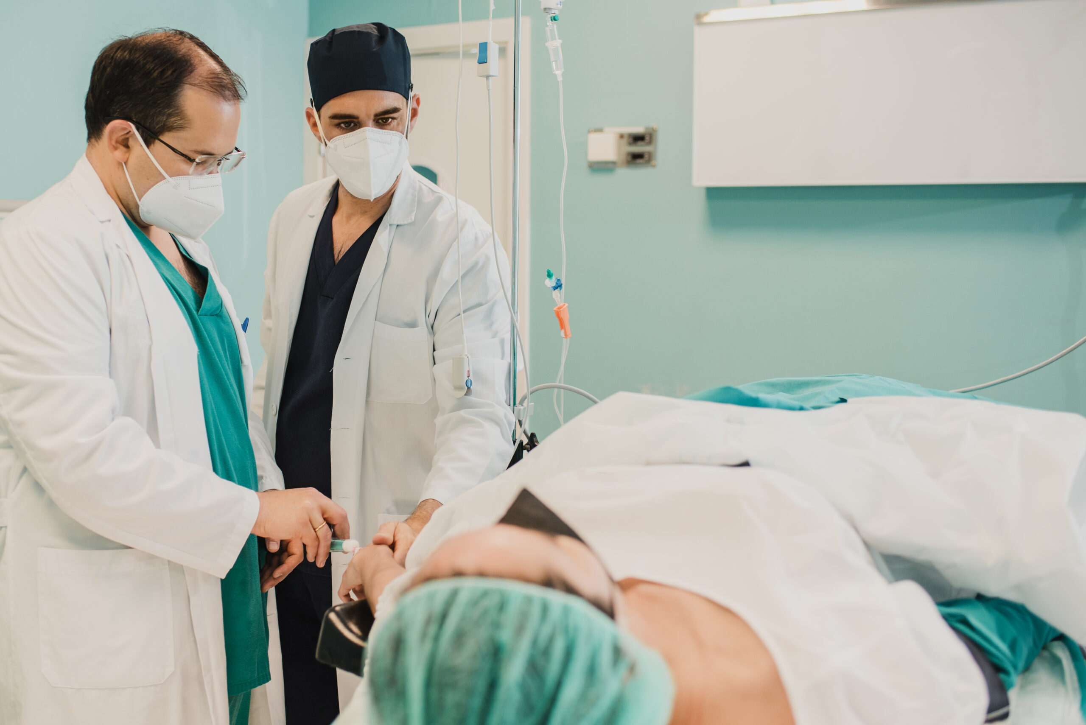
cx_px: 543
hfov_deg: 54.4
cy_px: 362
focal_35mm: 35
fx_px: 1056
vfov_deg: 37.9
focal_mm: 35
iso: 500
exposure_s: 1/160
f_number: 2.8
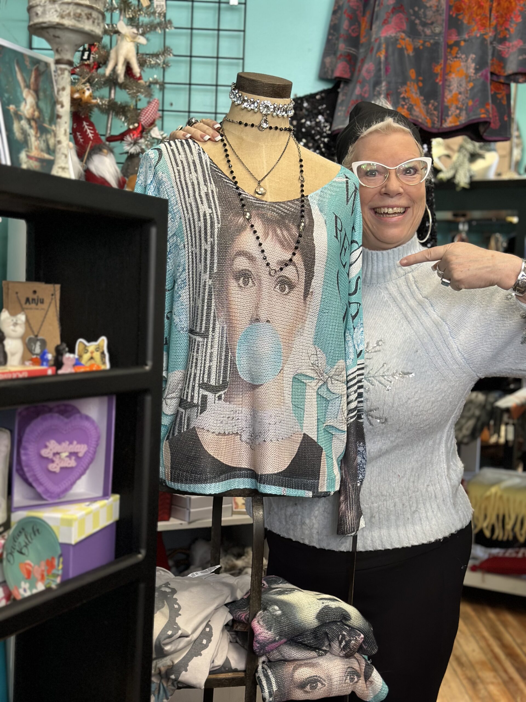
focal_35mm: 48
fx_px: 972
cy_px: 351
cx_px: 263
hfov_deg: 30.3
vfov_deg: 39.7
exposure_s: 1/60
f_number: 1.78
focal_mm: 6.86
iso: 200
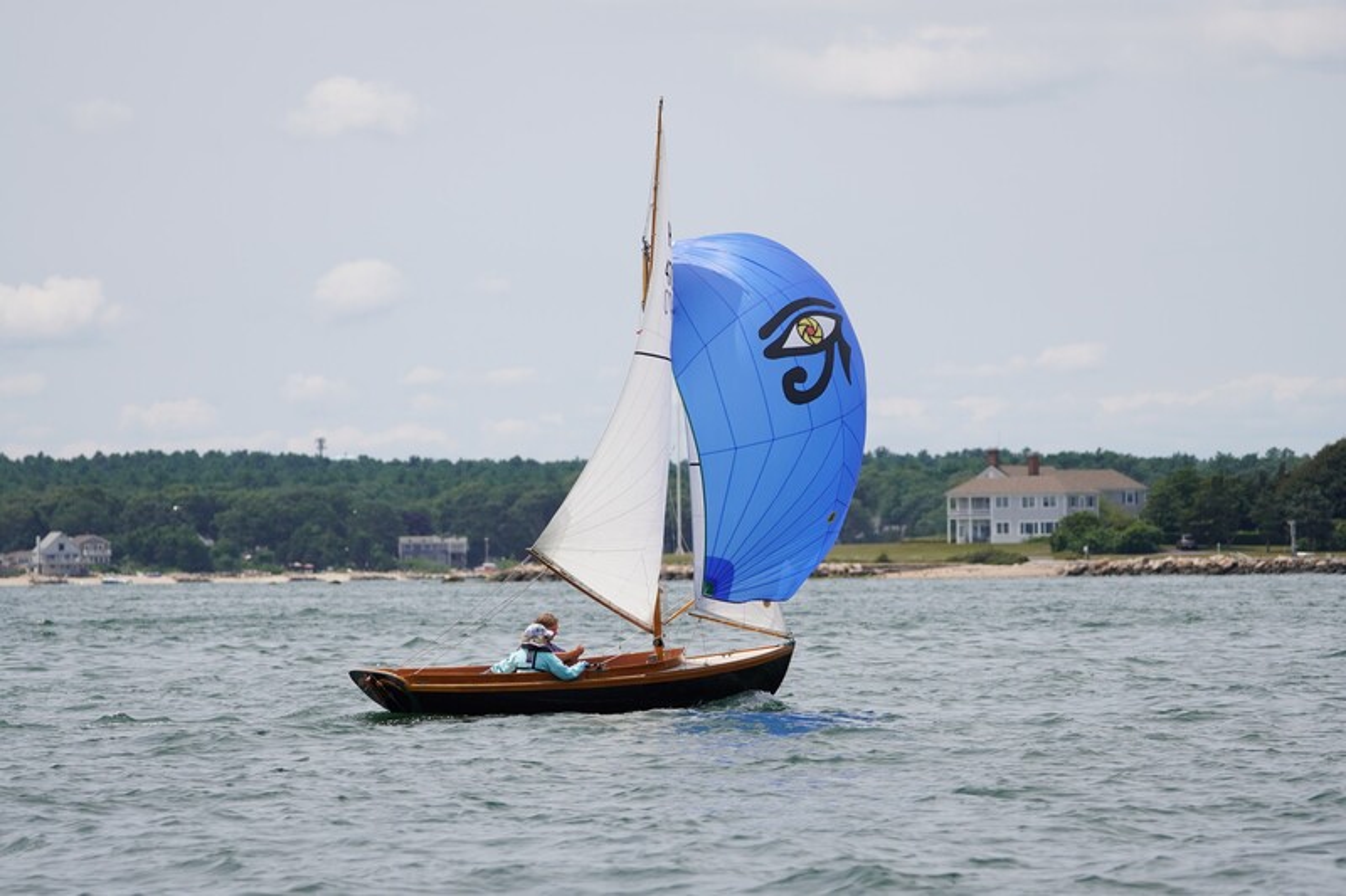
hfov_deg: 7.8
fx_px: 9812
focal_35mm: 262
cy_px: 448
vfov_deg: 5.2
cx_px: 673
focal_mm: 175
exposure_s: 1/1250
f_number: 5
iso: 160
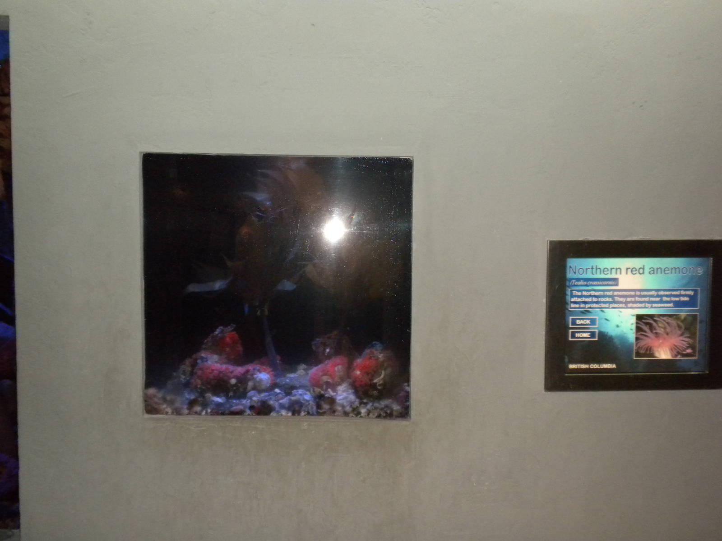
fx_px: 772
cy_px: 270
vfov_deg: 38.7
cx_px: 361
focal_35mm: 37
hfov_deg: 50.1
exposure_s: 1/30
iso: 400
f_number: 3.5
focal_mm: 6.6
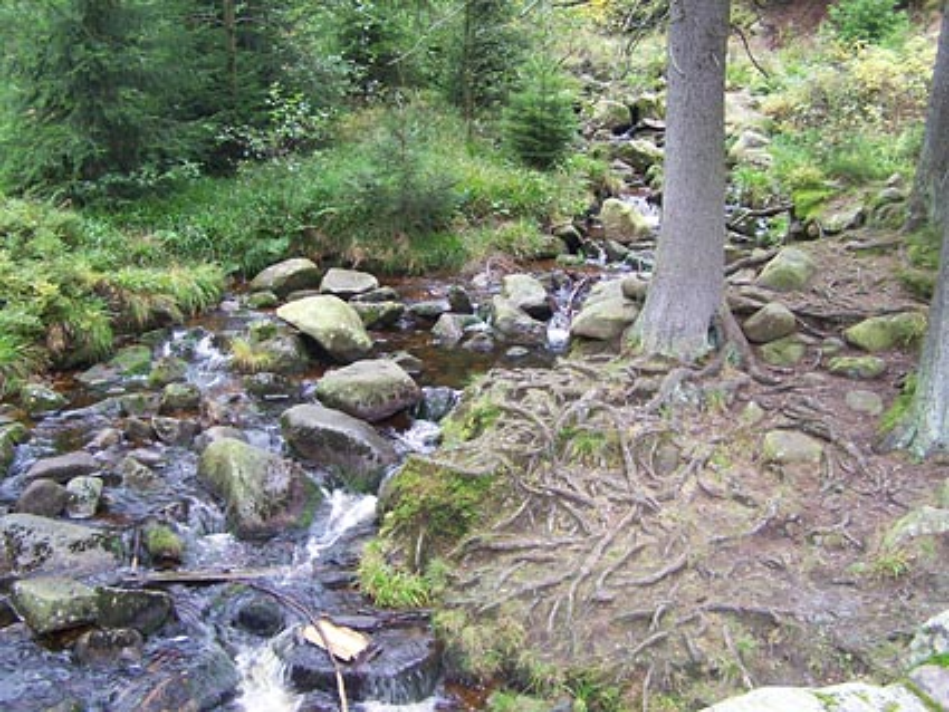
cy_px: 356
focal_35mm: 38
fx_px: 1042
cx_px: 474
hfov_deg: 49.0
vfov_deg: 37.7
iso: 100
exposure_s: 1/30
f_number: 2.8
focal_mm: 6.3
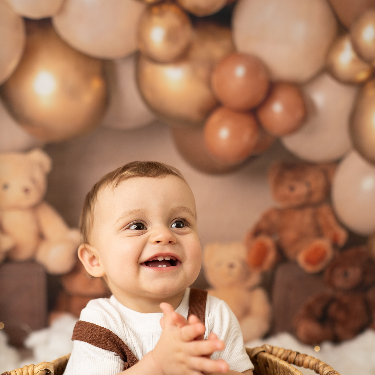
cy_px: 262
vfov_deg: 37.0
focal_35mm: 45
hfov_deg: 37.6
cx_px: 189
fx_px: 552
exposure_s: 1/200
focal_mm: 35
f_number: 2
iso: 100
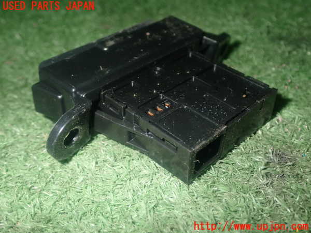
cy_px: 116
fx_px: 395
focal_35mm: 44
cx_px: 156
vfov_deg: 32.9
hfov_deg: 42.9
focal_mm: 7.84
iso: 400
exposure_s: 1/40
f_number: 9
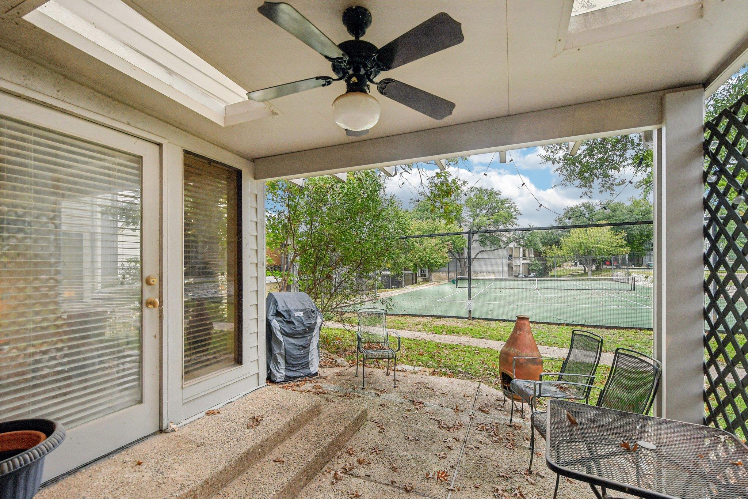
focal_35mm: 15
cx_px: 374
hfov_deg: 100.4
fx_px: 312
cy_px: 250
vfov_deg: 77.3
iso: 400
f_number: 8
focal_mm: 10
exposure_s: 1/100
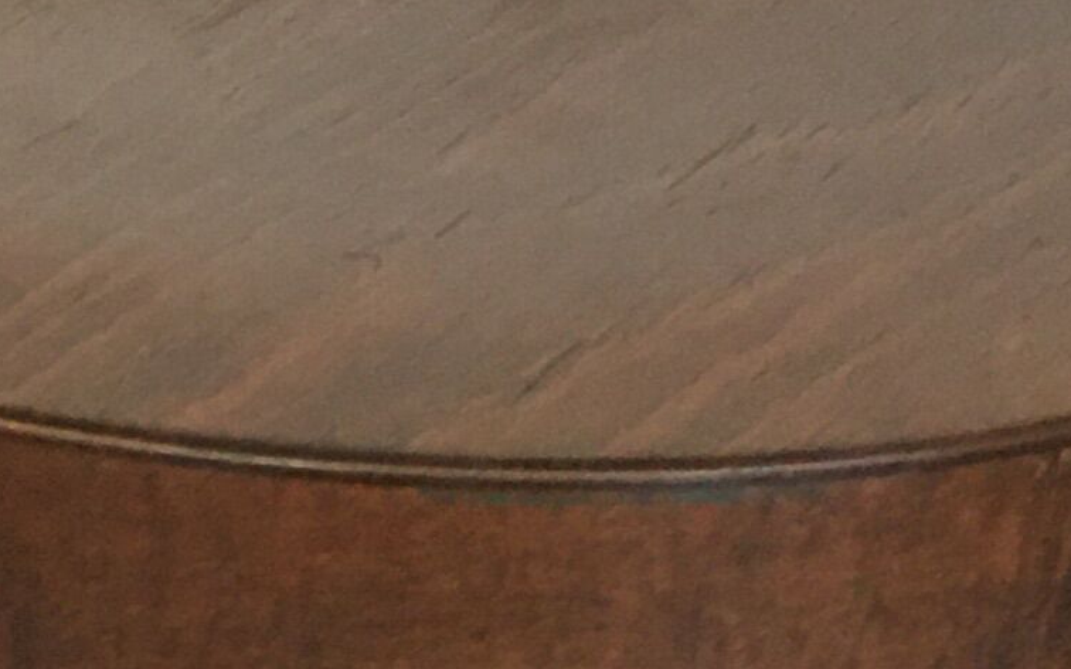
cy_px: 1519
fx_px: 4785
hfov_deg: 12.7
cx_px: 196
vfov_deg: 7.5
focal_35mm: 164
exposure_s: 1/17
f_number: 2.2
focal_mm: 4.15
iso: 100
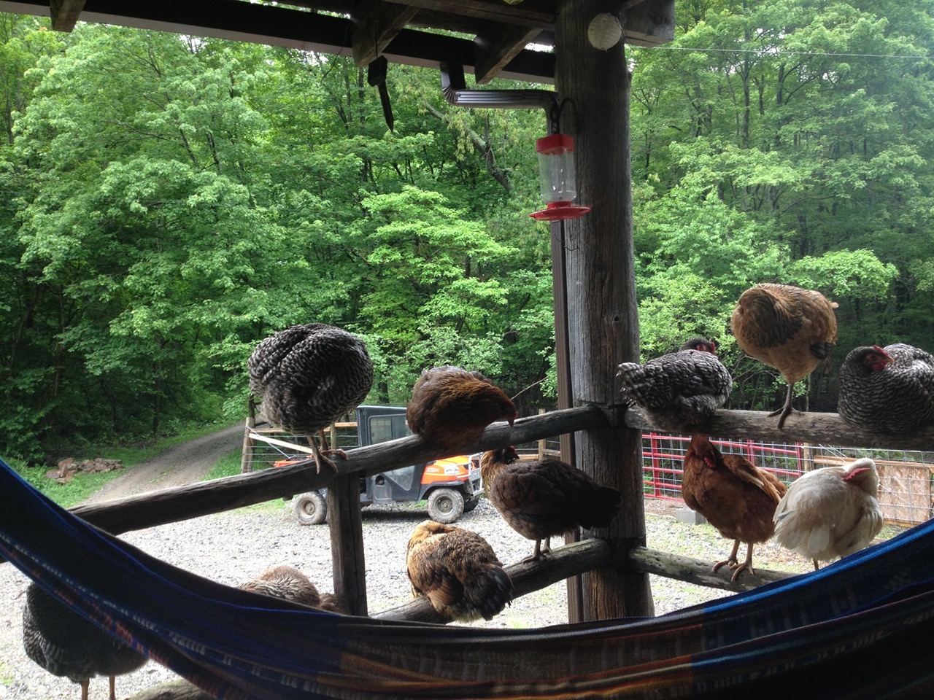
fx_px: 944
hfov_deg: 52.6
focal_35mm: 35
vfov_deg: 40.7
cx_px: 467
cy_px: 350
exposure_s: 1/120
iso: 80
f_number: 2.4
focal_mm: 4.28
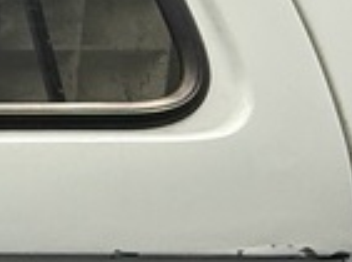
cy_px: 352
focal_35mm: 102
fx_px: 1035
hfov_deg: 14.9
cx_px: -402
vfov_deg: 13.8
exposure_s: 1/100
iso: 250
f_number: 2.2
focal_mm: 2.22
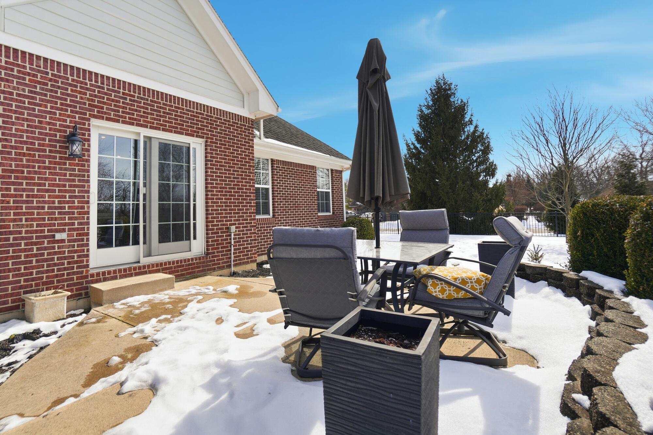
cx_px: 326
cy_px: 218
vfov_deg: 77.3
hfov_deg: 100.4
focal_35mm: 15
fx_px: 272
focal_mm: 10
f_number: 4
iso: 100
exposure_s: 1/4000
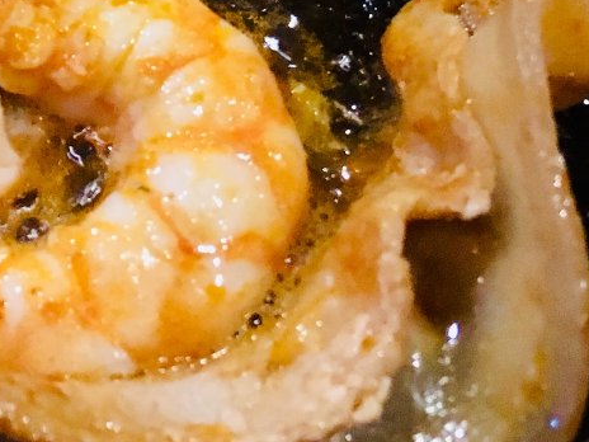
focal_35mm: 100
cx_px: 30
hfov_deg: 19.2
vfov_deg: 14.0
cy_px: -198
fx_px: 1702
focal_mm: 4.15
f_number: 2.2
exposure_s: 1/17
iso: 400
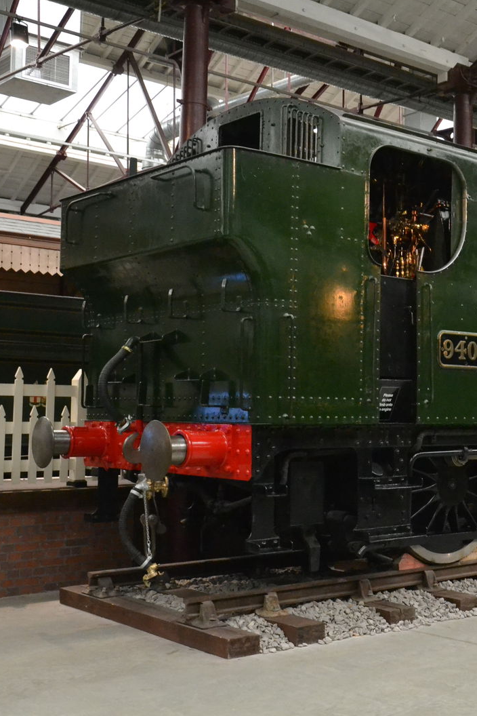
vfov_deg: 39.6
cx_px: 447
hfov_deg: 25.9
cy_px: 357
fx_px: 994
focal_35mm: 50
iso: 3200
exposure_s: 1/100
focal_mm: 22
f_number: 7.1
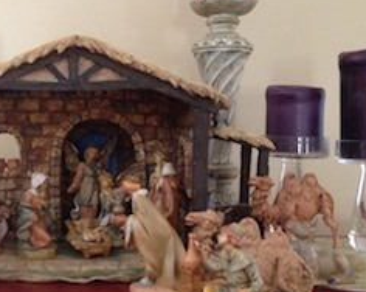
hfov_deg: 32.0
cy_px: 149
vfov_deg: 26.2
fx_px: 627
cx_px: 95
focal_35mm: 58
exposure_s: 1/20
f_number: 2.4
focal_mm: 4.28
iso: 400
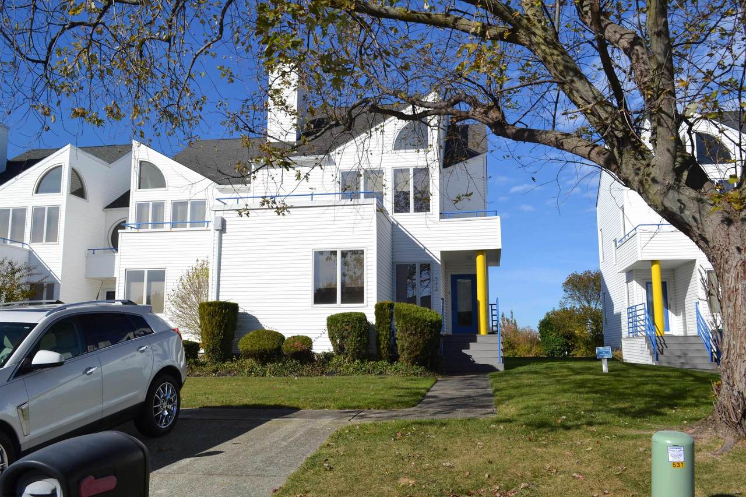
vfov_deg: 40.0
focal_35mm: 33
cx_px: 373
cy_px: 248
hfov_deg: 57.2
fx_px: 684
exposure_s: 1/320
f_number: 9
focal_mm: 22
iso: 100
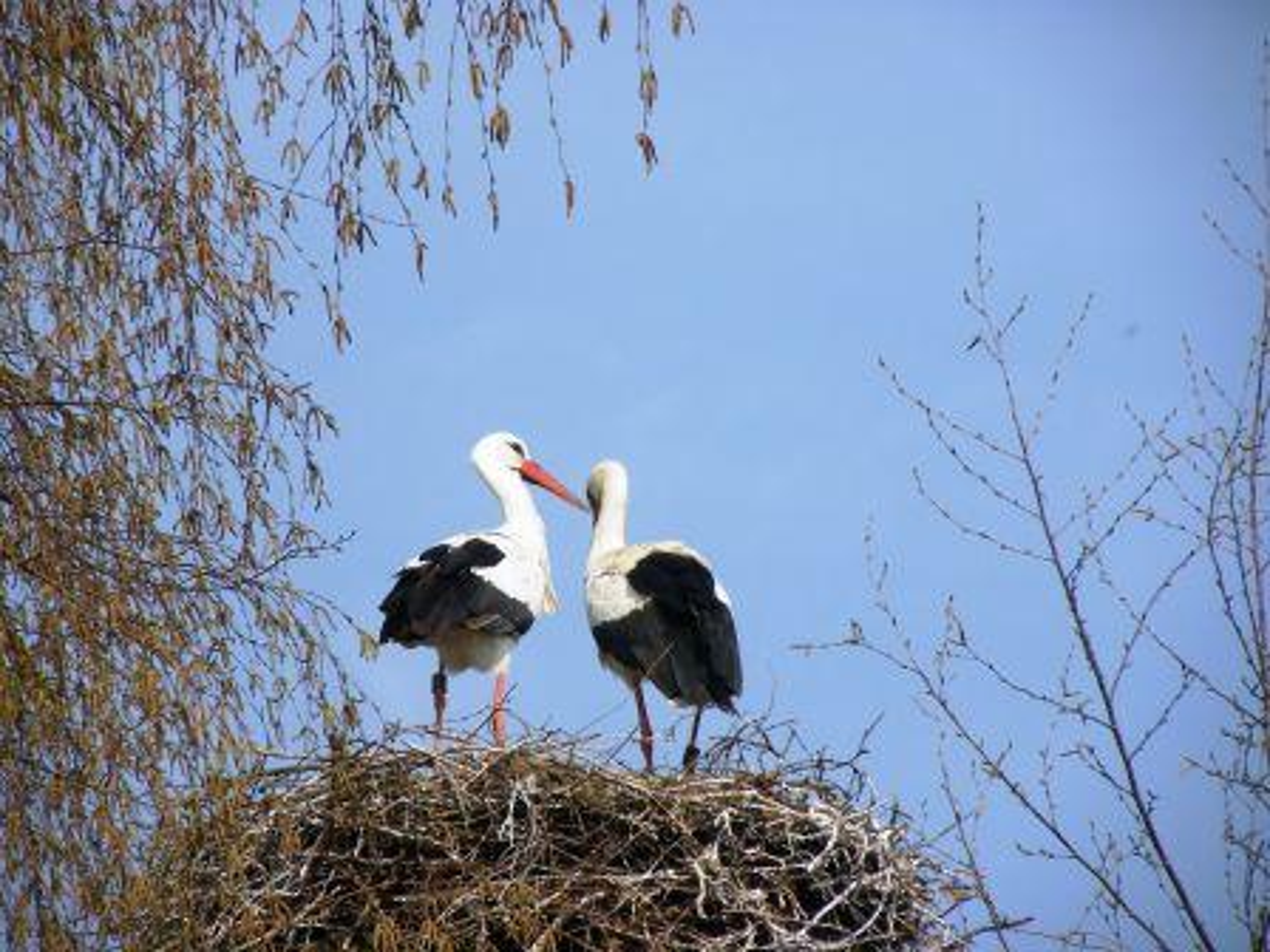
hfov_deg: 3.7
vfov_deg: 2.8
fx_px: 19665
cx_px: 635
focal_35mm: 536
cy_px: 476
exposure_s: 1/200
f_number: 7.1
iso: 50
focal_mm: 94.8
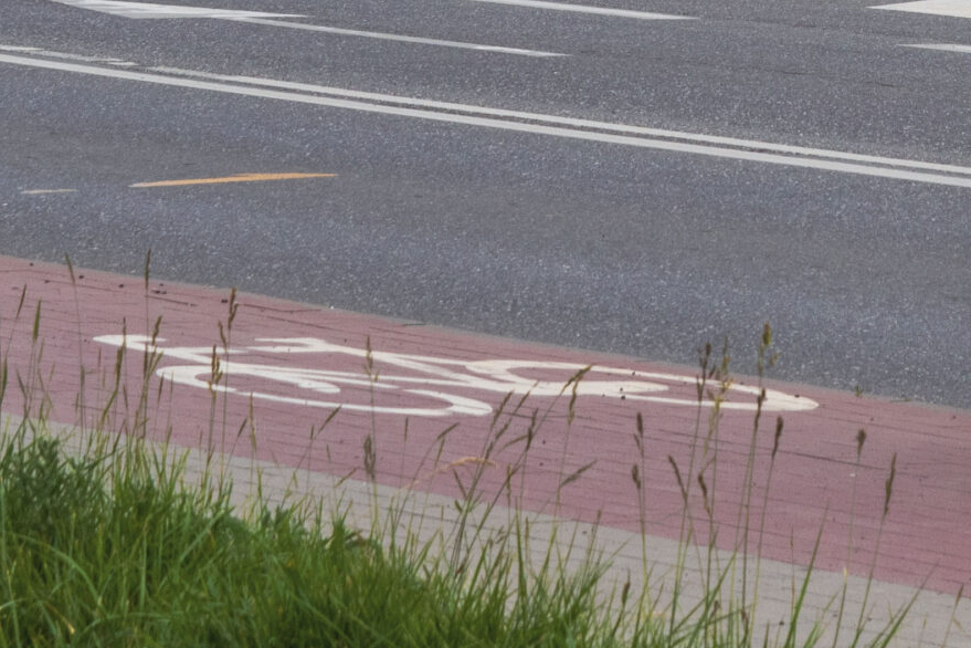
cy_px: -353
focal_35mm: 315
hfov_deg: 6.5
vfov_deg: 4.3
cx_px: 971
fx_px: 8496
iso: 200
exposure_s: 1/200
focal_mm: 52
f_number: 7.1
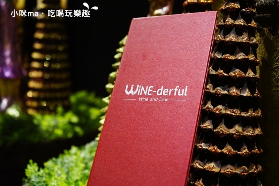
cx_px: 140
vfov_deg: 28.6
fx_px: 364
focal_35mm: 47
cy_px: 93
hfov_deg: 41.9
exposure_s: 1/60
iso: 4000
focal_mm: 47
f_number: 4.5
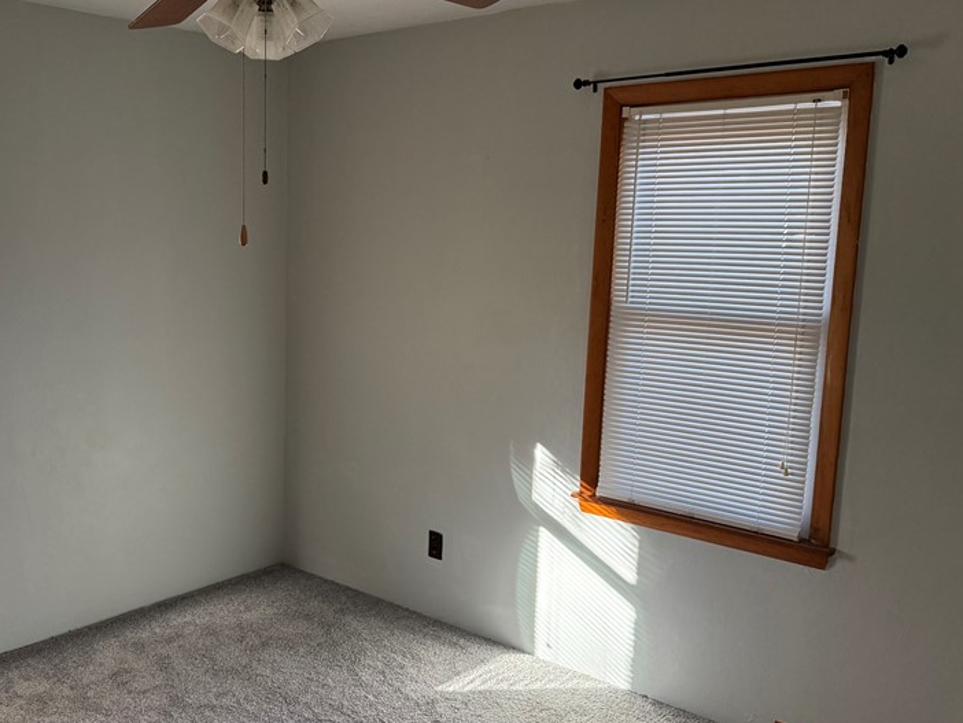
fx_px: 974
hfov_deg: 51.4
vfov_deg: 40.7
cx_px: 300
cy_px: 381
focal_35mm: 35
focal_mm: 6.76
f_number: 1.78
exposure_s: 1/66
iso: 200
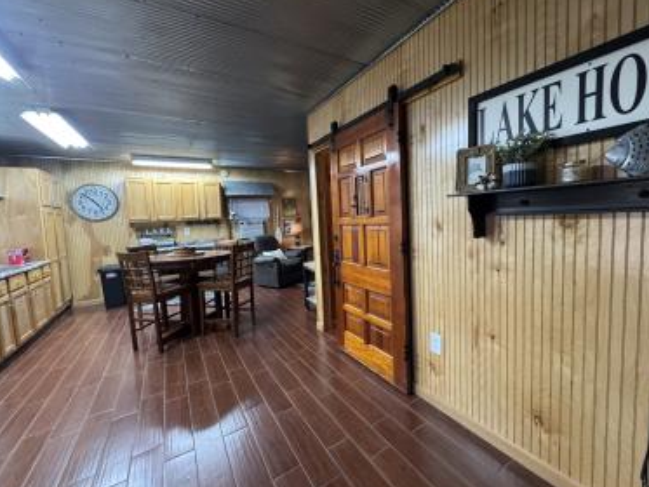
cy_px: 238
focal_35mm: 15
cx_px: 343
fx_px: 281
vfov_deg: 81.8
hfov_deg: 98.1
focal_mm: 2.22
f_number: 2.2
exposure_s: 1/60
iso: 800
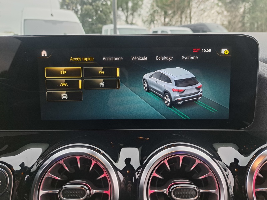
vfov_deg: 56.8
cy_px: 100
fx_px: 185
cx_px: 134
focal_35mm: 24
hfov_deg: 71.6
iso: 400
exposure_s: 1/50
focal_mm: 5.23
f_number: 1.8
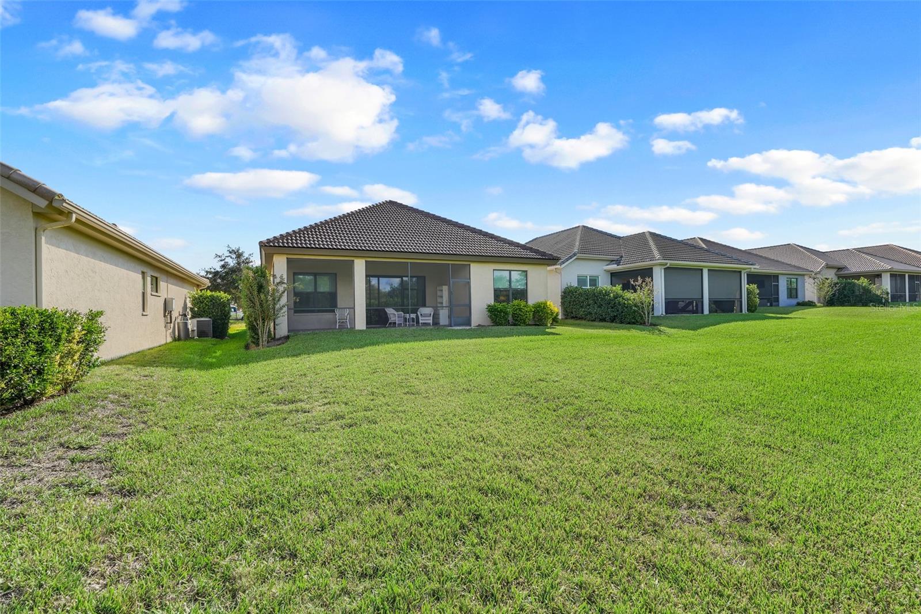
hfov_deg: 95.0
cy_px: 307
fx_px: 422
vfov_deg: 72.0
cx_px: 460
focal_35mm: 16
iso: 250
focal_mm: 16.5
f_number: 9
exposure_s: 1/80
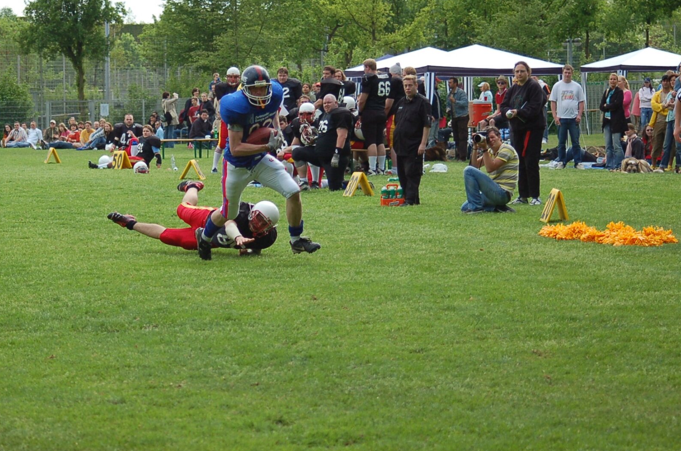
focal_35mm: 145
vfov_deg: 9.4
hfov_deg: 14.2
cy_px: 181
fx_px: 2738
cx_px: 232
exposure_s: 1/1000
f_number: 4
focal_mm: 70
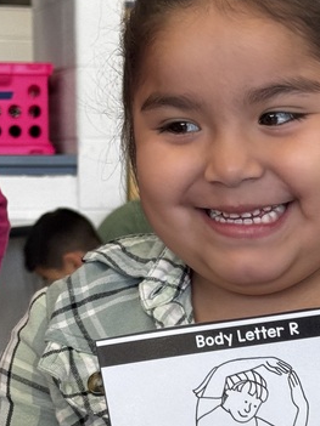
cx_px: 281
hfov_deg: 10.5
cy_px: 396
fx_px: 1727
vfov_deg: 13.9
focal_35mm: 140
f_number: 1.78
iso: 80
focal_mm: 6.76
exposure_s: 1/120
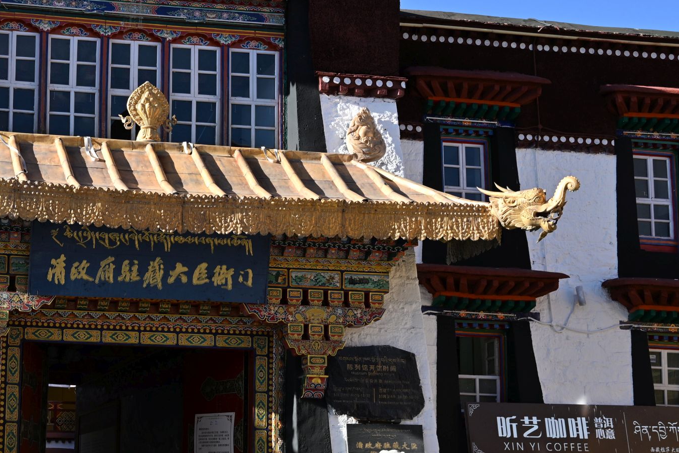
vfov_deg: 19.9
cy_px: 313
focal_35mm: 68
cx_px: 105
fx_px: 1282
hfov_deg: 28.8
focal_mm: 40
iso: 200
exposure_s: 1/125
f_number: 11
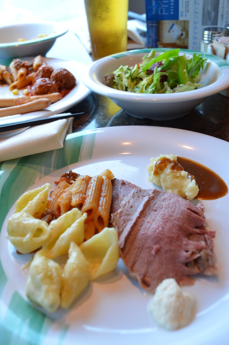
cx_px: 114
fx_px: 374
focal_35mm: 39
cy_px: 172
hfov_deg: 34.1
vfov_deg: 49.6
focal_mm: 26
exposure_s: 1/60
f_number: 6.3
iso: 400
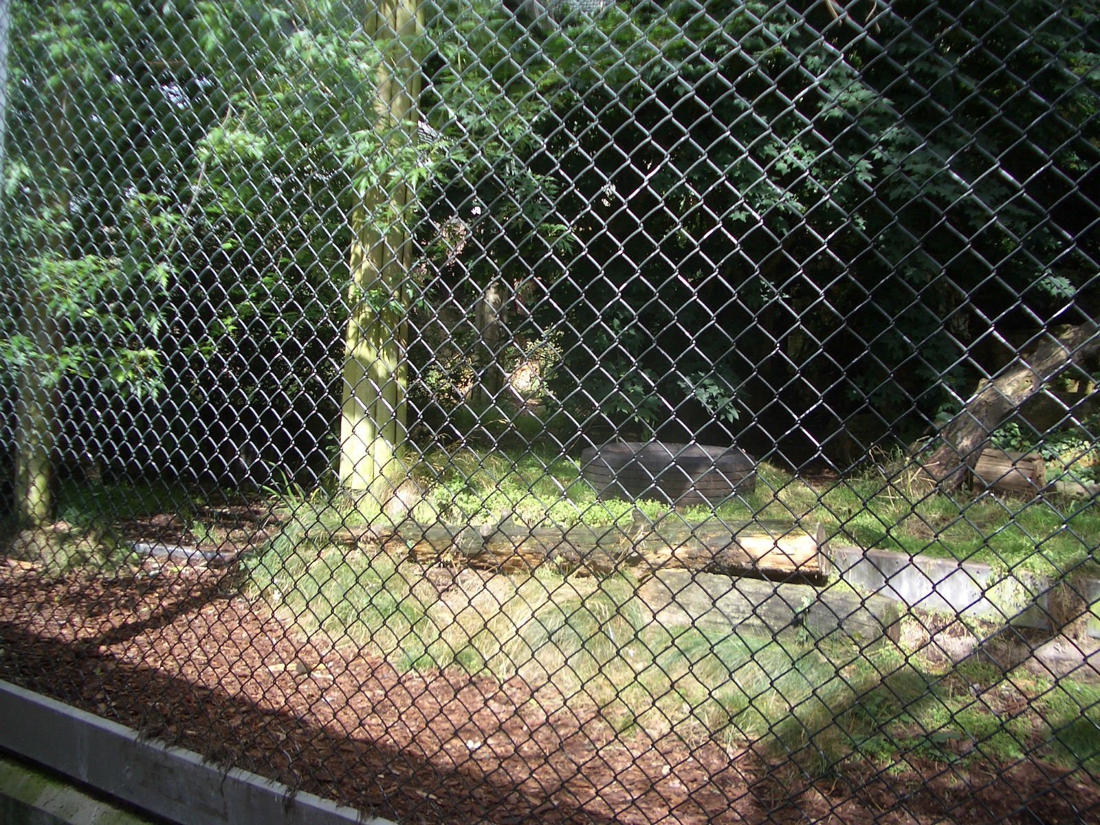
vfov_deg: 40.7
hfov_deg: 52.6
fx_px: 1112
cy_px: 412
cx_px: 550
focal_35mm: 35
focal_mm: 5.8
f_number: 2.6
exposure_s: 1/250
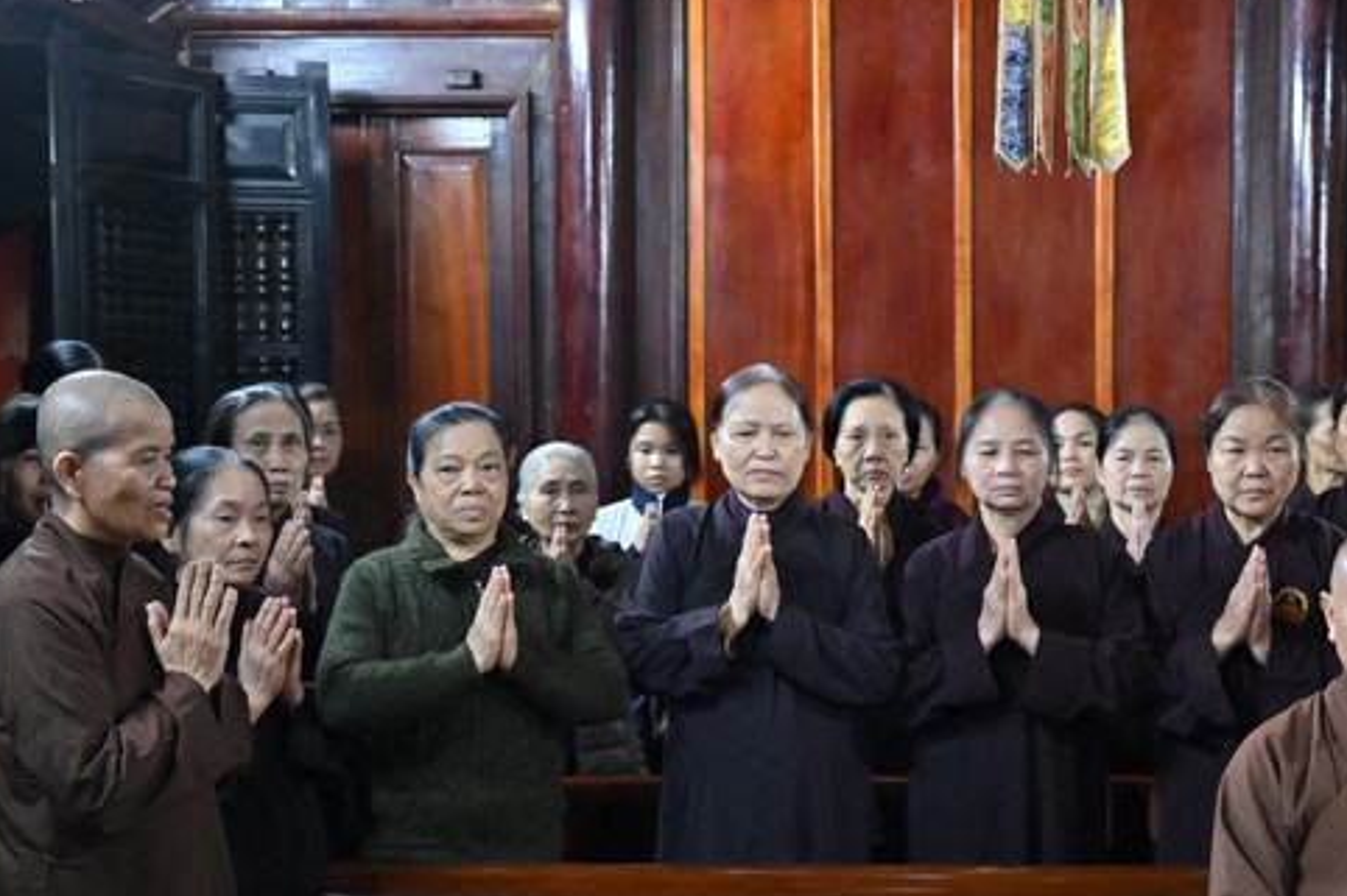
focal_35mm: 62
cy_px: 583
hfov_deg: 32.3
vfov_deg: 21.8
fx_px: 2319
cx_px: 833
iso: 4000
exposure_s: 1/125
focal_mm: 46
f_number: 5
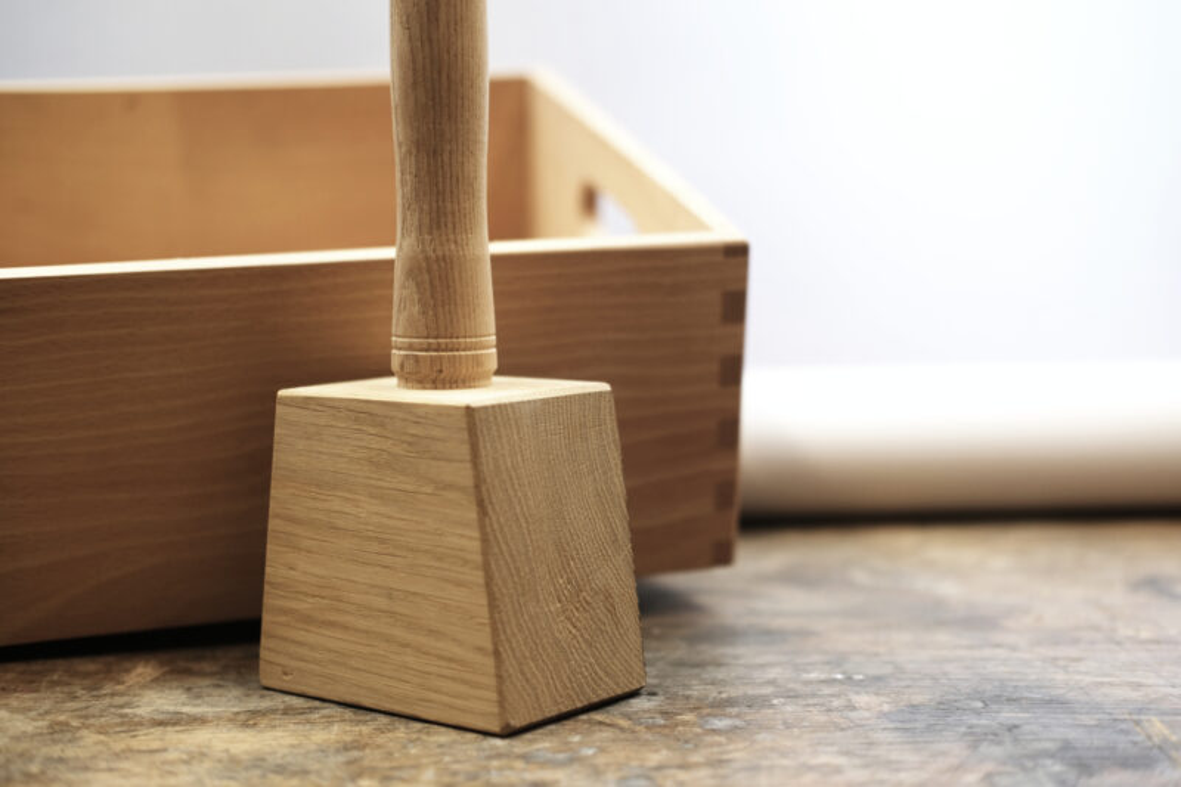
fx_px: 1738
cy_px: 394
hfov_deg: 37.5
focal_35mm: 53
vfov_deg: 25.5
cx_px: 590
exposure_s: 1/125
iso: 250
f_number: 2
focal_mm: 35
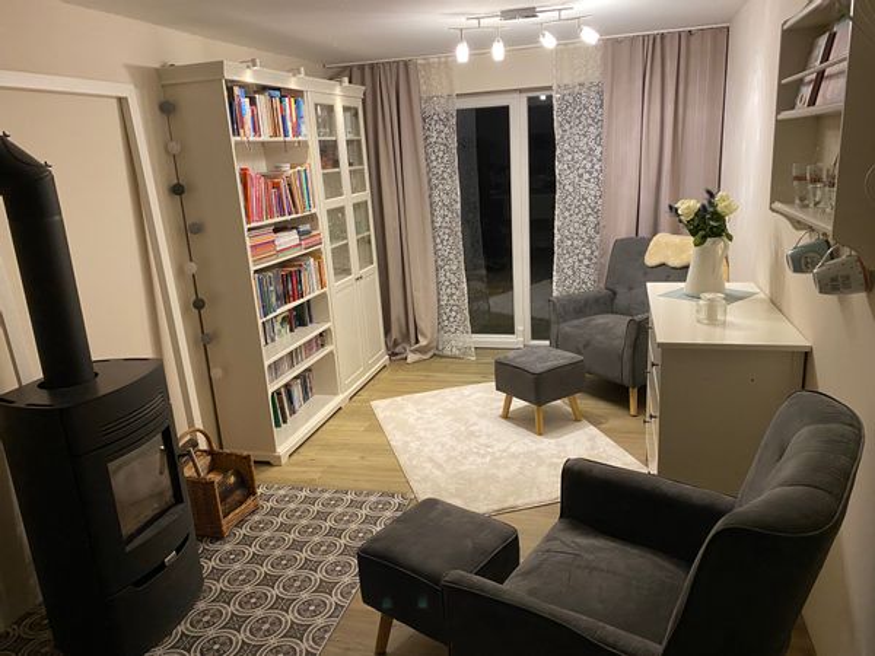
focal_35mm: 26
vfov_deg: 53.1
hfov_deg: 67.3
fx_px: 657
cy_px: 328
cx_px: 438
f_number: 1.8
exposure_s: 1/55
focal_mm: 4.25
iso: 320
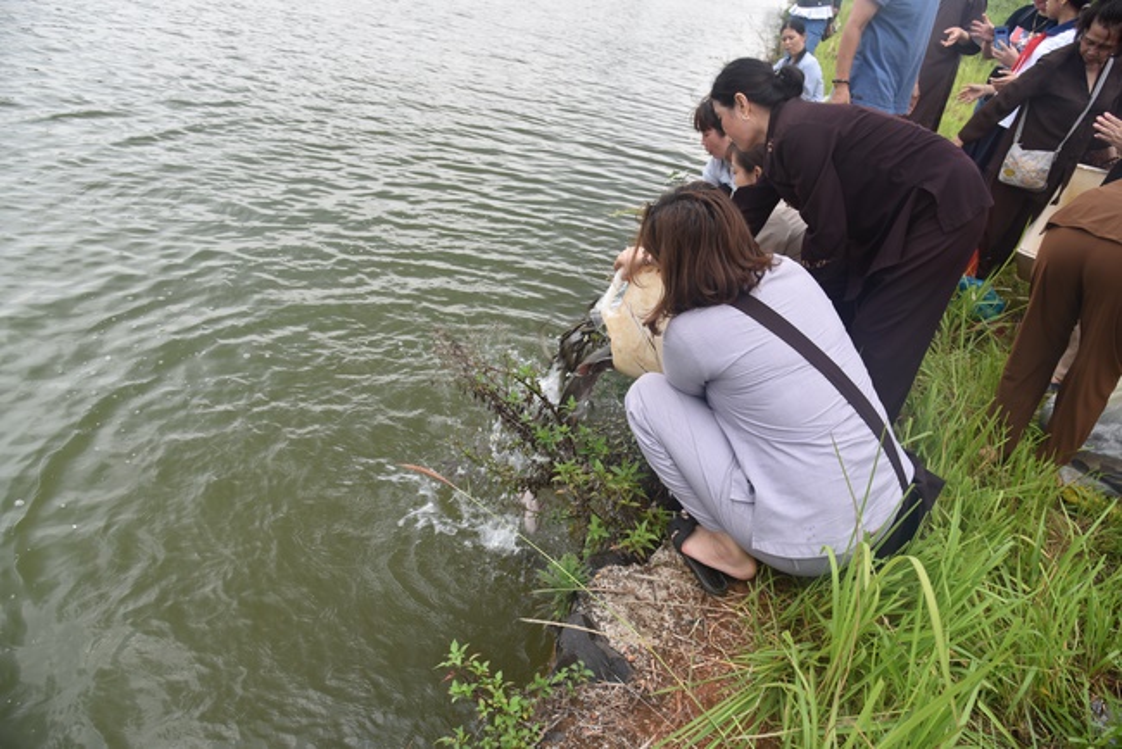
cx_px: 561
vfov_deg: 53.2
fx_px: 748
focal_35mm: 24
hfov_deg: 73.7
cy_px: 374
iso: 400
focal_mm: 24
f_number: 5
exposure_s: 1/100
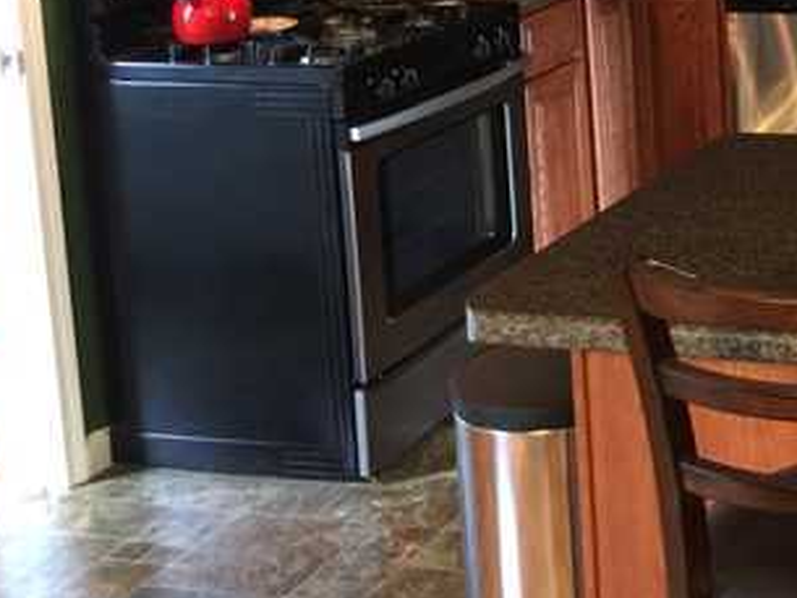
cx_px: 1009
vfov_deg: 18.6
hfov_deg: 23.1
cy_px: -71
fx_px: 1751
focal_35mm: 76
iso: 64
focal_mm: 4.15
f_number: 2.2
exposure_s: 1/4
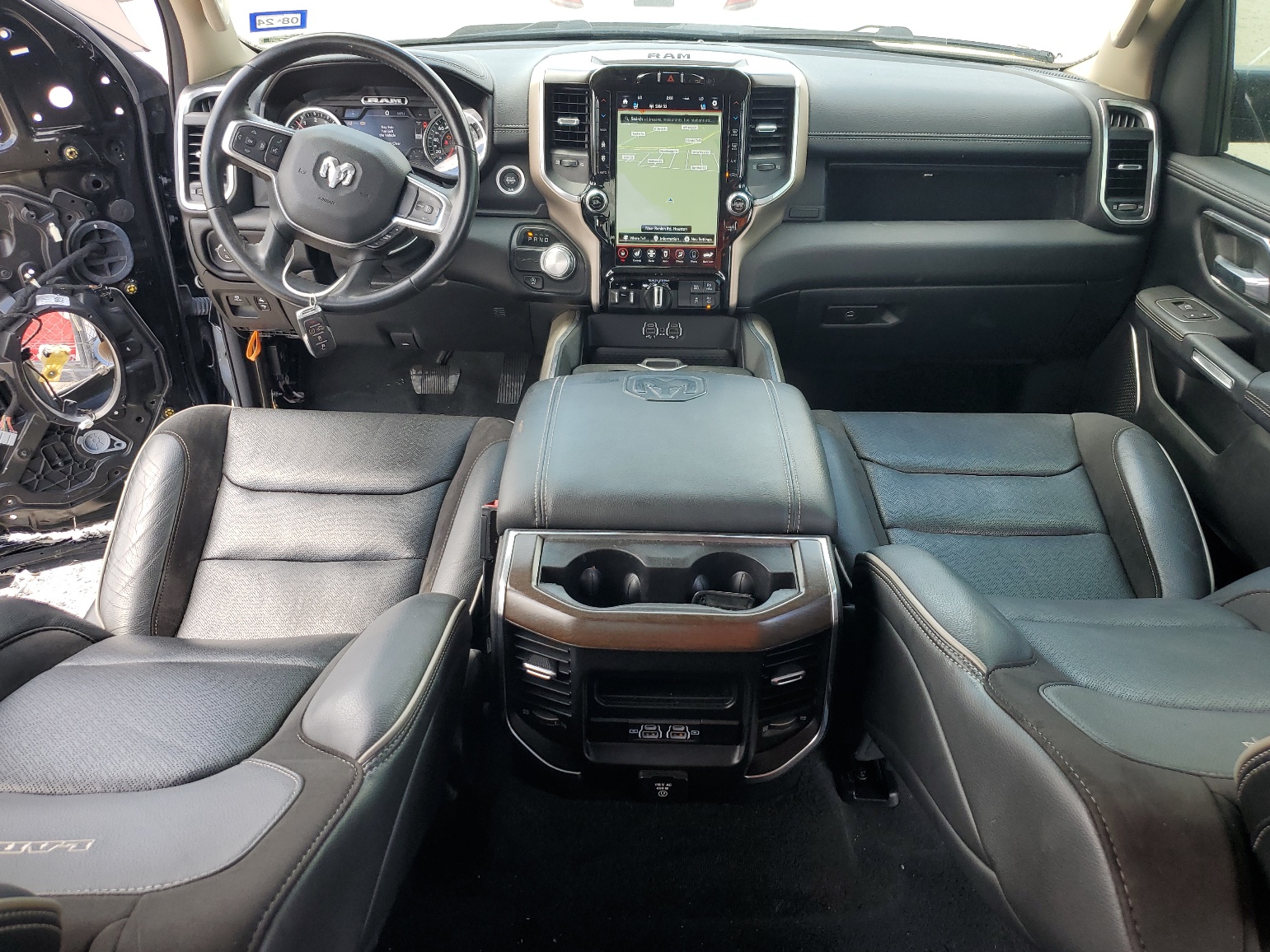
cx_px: 633
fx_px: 991
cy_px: 484
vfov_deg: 51.4
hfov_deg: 65.3
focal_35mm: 27
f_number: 1.5
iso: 50
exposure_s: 1/244
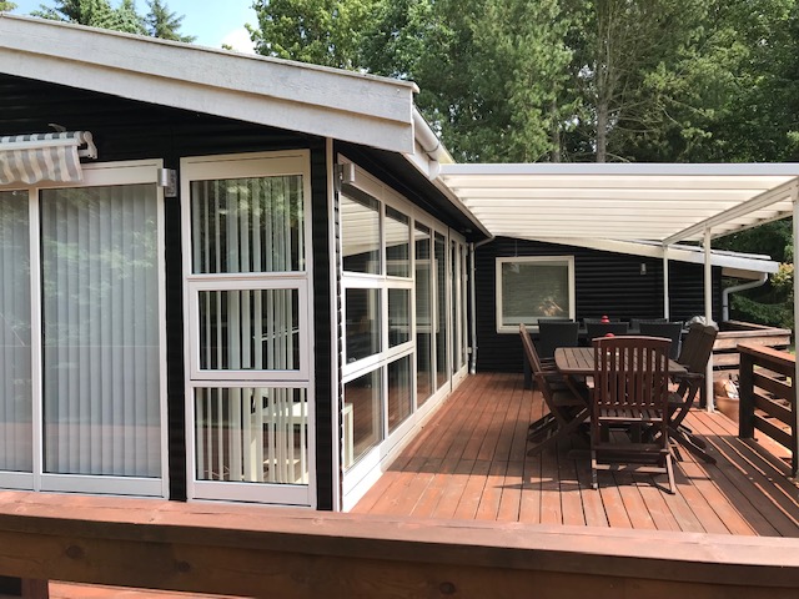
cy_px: 300
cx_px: 400
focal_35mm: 28
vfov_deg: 49.7
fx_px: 646
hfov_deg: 63.4
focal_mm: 3.99
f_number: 1.8
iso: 20
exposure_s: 1/887
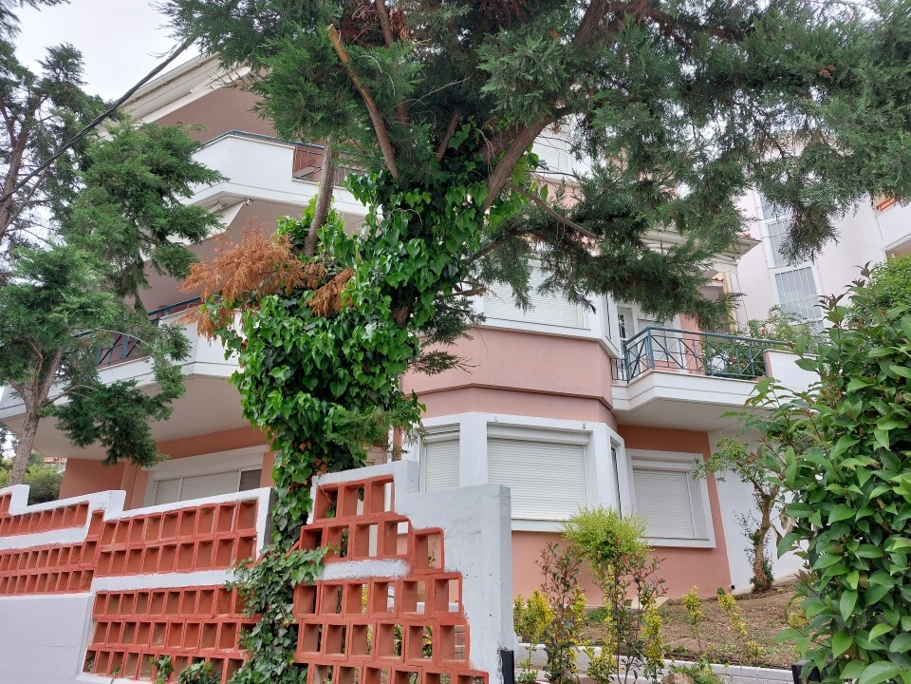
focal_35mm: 25
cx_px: 456
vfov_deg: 54.9
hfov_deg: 69.4
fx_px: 658
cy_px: 342
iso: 25
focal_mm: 5.23
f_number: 1.8
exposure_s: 1/175
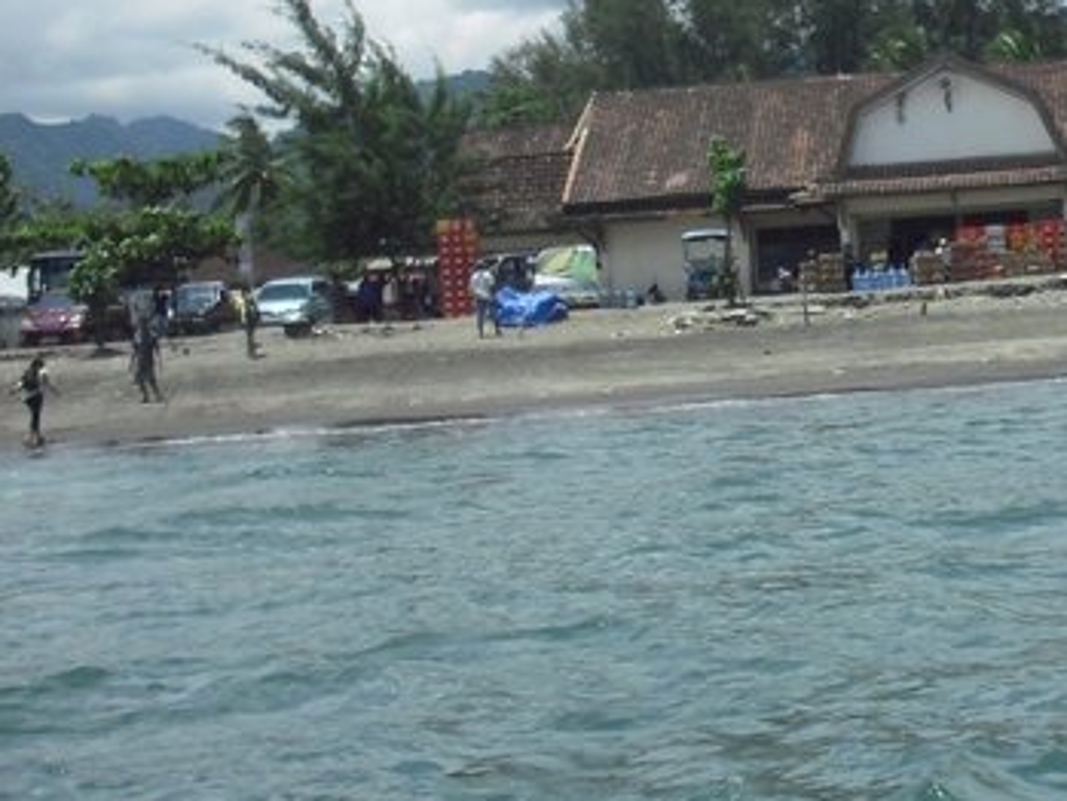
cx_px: 1049
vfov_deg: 16.9
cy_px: 223
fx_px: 2683
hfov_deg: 21.7
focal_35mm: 87
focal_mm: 6.2
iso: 100
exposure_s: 1/400
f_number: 8
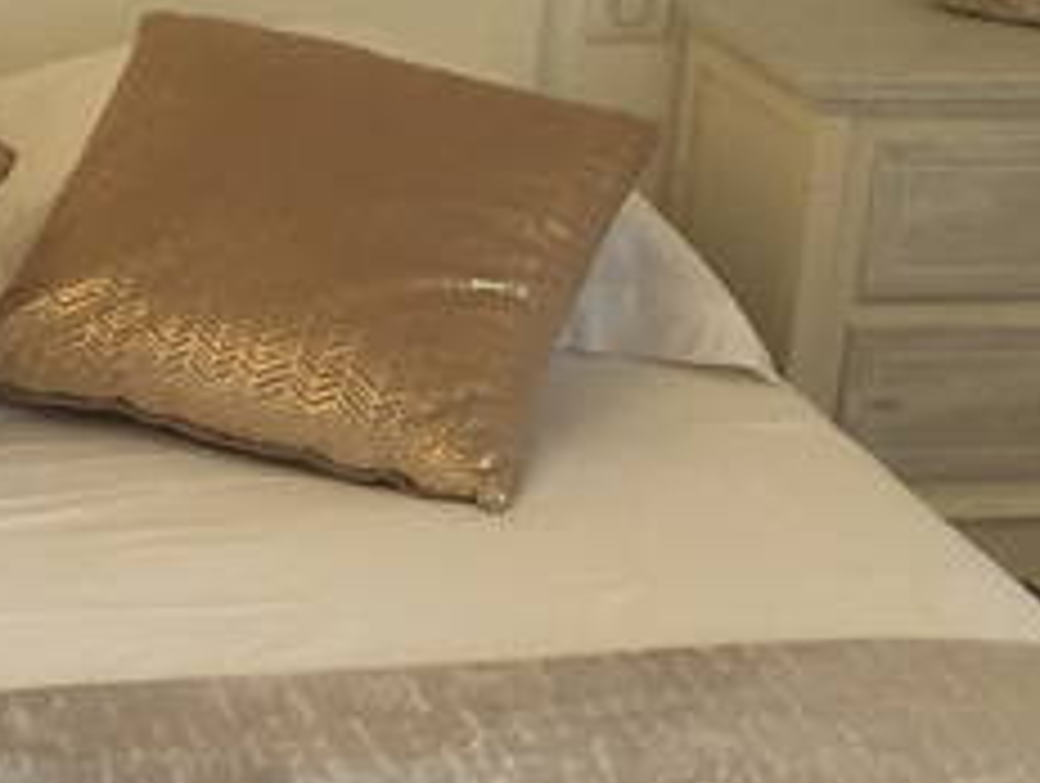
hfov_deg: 19.5
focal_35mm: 99
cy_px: 567
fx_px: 2979
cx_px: 167
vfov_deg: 14.9
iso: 50
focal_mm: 4.15
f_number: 2.2
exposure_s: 1/33
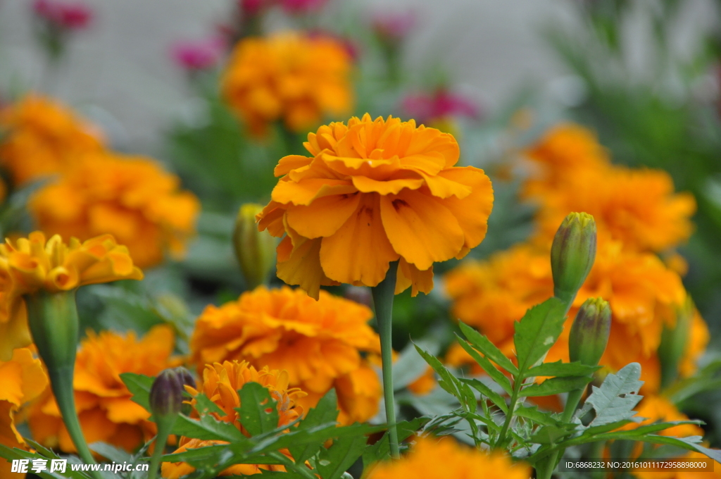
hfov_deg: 6.9
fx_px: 6001
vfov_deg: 4.6
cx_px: 360
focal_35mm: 300
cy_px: 240
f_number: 8
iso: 1000
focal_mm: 200
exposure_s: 1/500
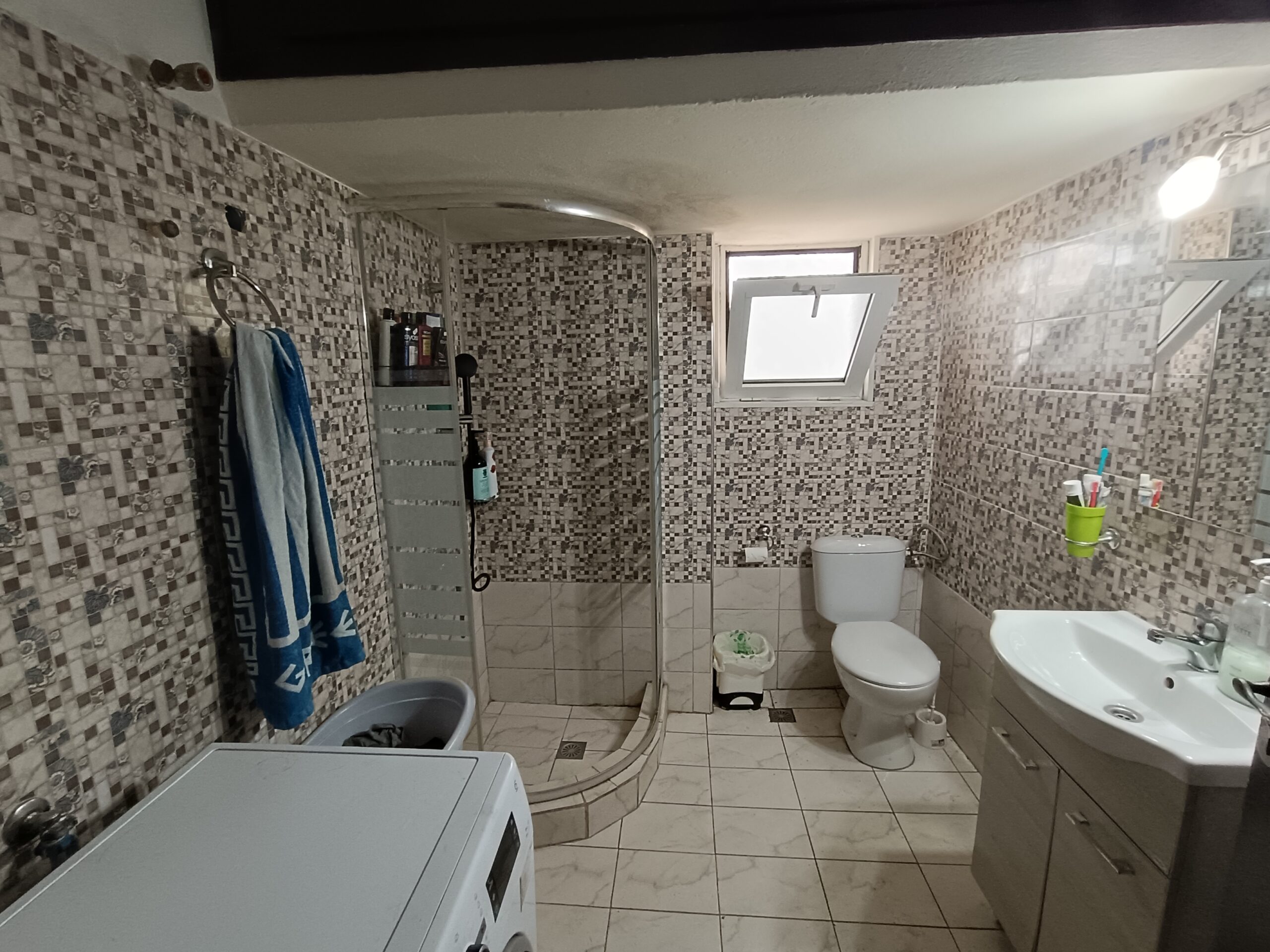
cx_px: 635
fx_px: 587
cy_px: 476
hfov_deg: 94.5
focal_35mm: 16
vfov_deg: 78.1
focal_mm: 1.66
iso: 262
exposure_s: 1/50
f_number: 2.2
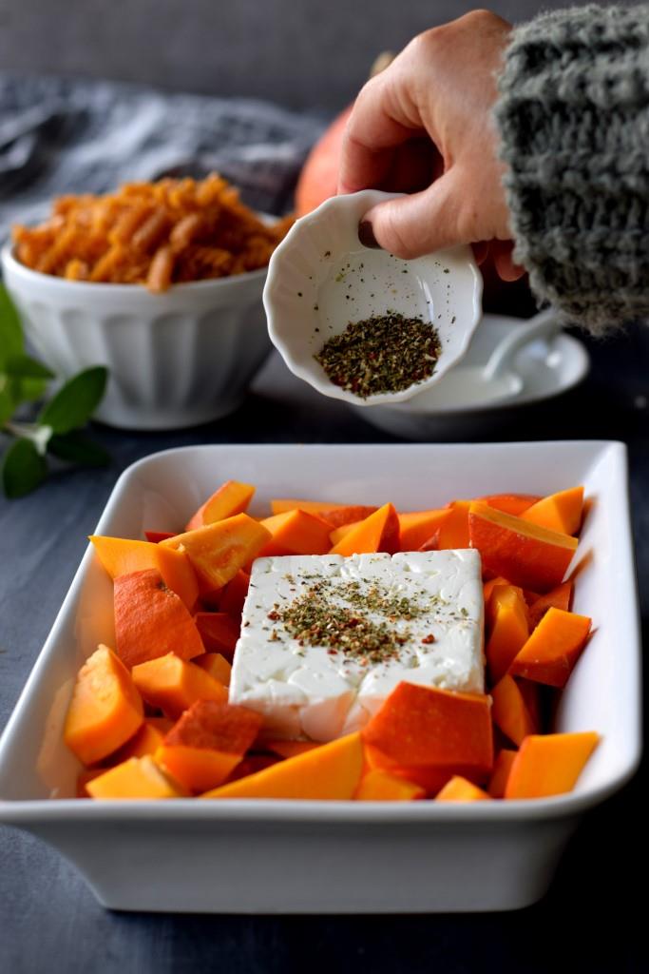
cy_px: 487
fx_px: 2027
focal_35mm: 75
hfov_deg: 18.2
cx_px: 324
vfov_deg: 27.0
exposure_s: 1/320
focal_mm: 50
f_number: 3.5
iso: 200
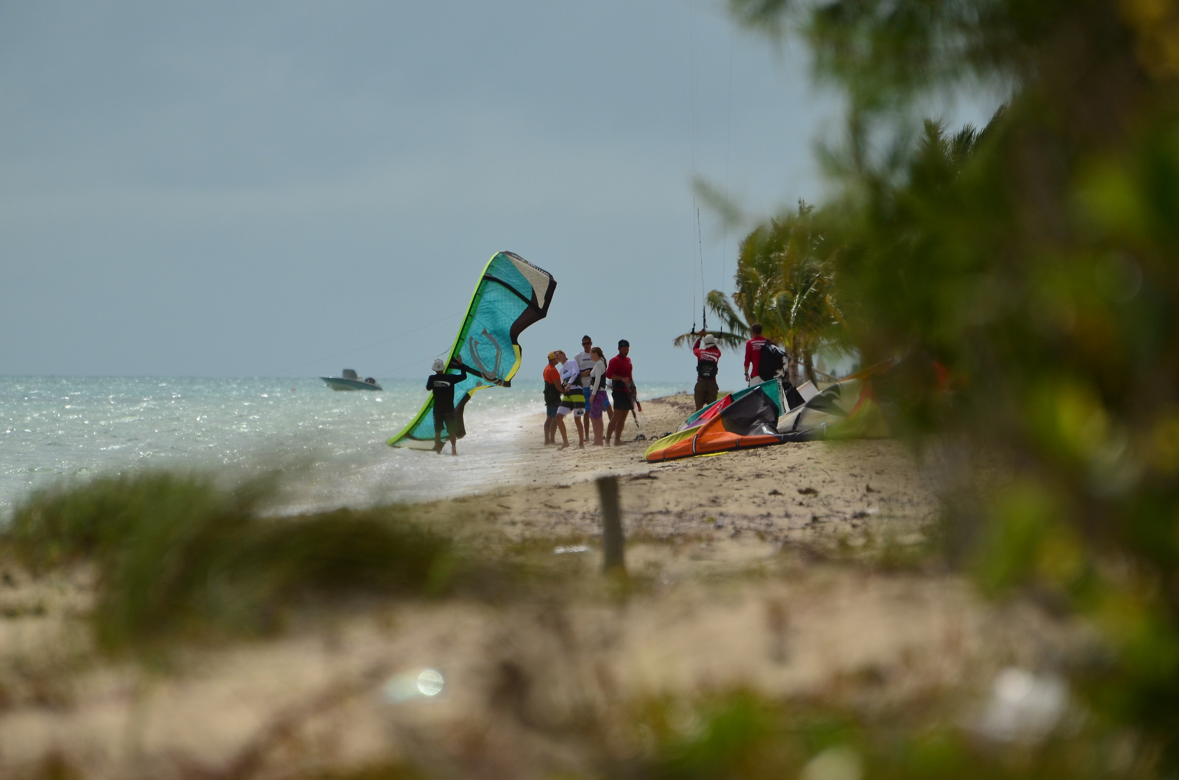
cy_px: 390
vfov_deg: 3.0
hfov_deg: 4.6
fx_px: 14705
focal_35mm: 450
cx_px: 590
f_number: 6.3
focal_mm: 300
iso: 200
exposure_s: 1/4000
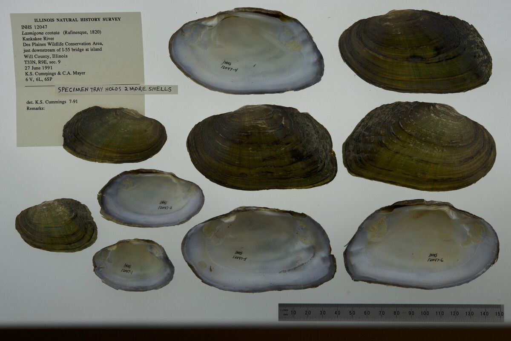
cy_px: 170
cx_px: 256
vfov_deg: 22.6
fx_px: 852
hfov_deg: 33.4
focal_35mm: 60
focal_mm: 60
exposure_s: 1/125
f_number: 10
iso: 100
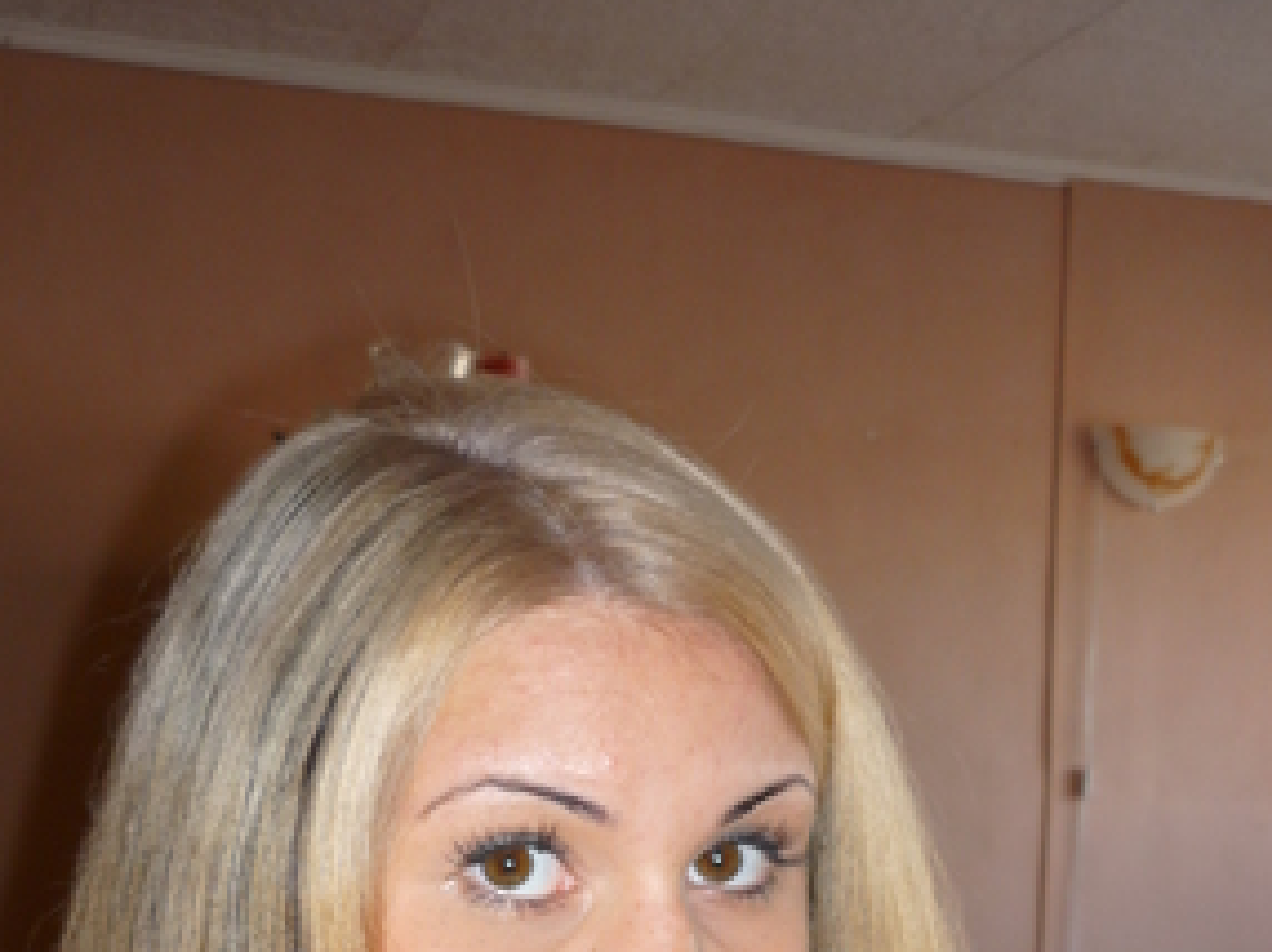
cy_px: 943
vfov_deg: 26.6
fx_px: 1909
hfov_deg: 36.8
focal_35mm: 52
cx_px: 614
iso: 100
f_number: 2.8
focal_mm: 5.5
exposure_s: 1/30
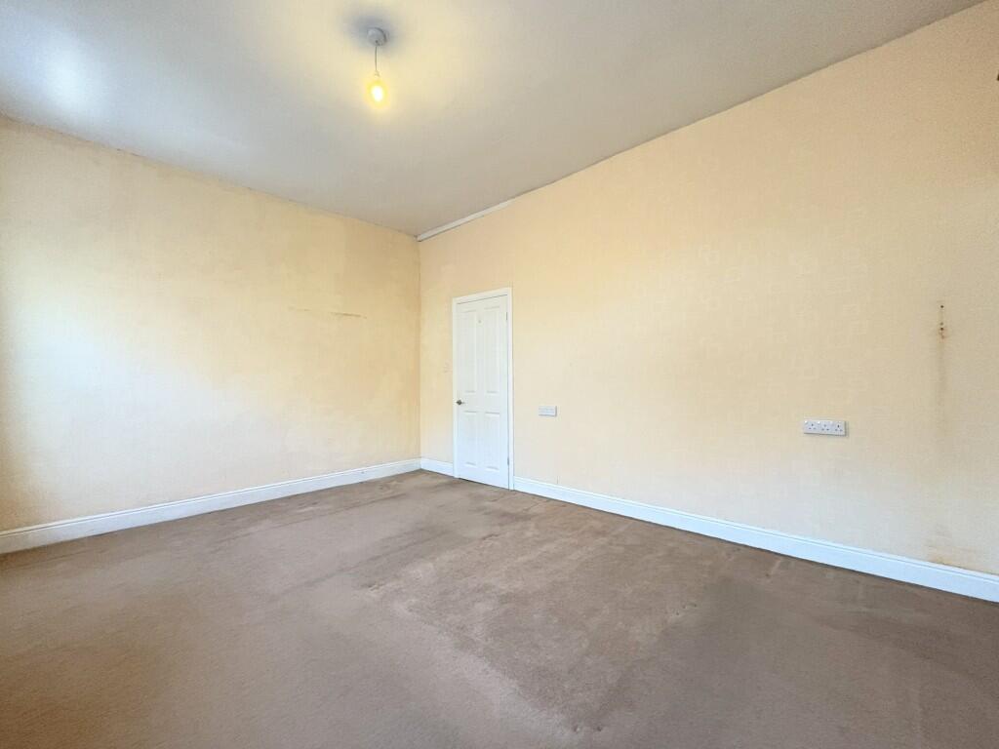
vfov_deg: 85.7
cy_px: 374
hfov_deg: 102.1
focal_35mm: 14
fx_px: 404
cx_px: 500
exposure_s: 1/60
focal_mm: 2.22
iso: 1000
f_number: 2.2
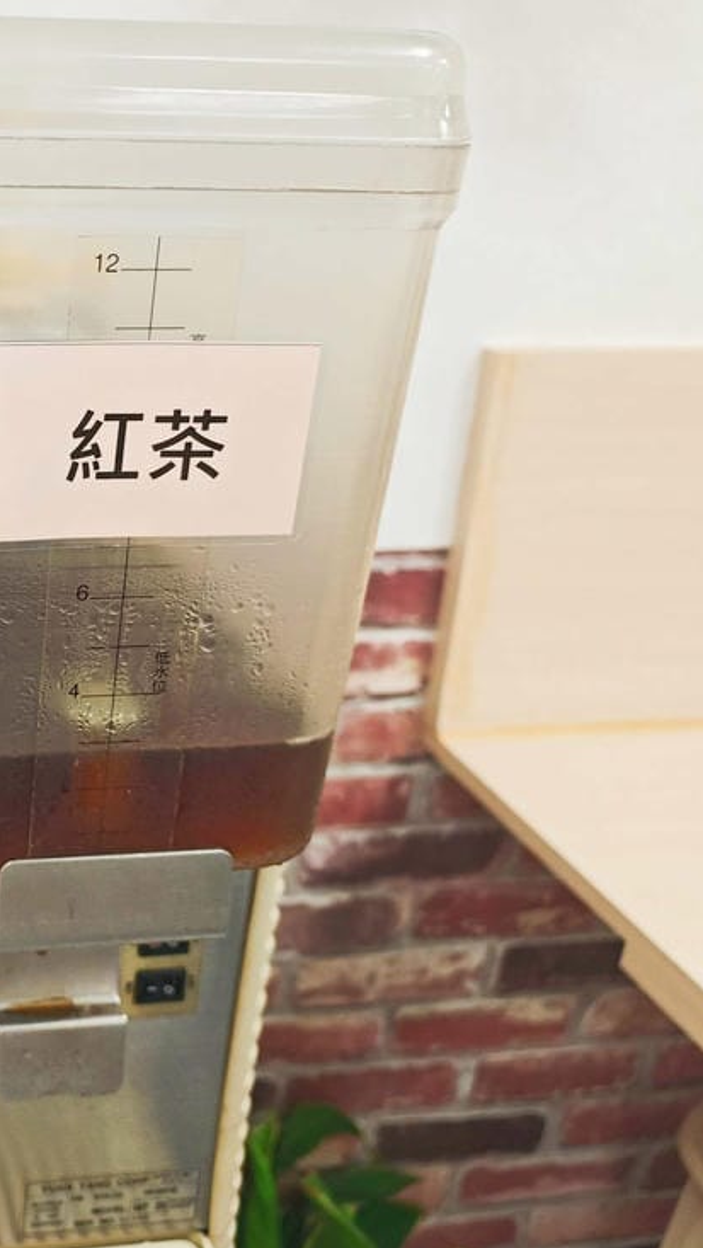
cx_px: -99
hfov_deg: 26.4
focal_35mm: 41
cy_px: 521
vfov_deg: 49.2
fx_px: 1357
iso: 1250
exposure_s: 1/600
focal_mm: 8.72
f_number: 2
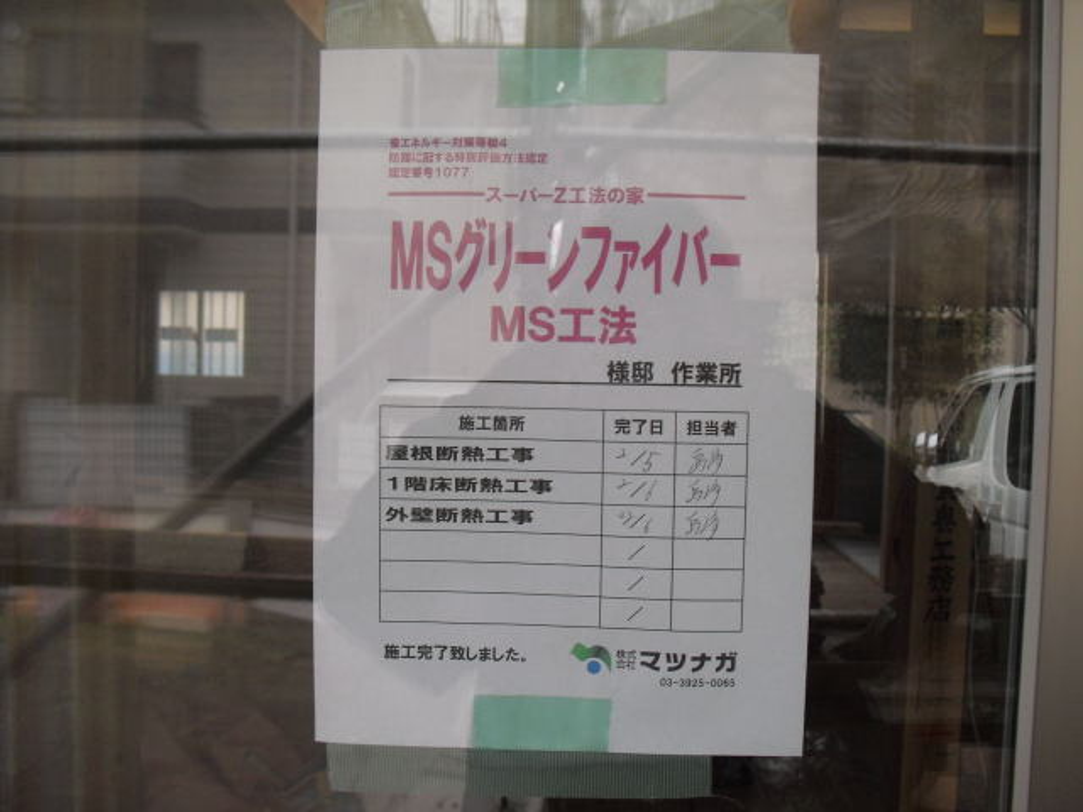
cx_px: 542
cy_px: 406
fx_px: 1126
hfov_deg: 51.4
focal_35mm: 36
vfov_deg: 39.7
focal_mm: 6.3
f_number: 3.1
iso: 200
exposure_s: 1/80
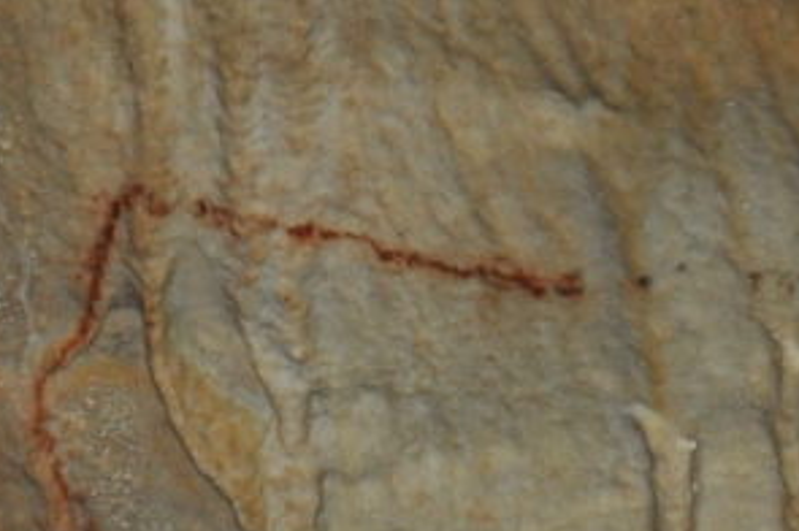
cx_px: 934
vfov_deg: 1.8
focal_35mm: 748
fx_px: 16583
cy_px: -58
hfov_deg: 2.8
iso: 800
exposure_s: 1/60
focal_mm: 92
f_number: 5.6
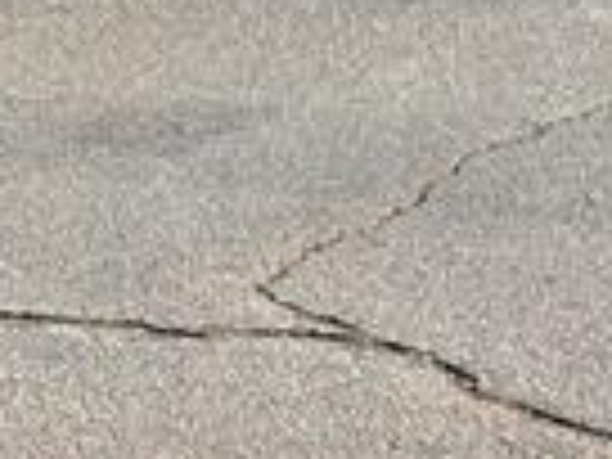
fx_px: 3996
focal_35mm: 226
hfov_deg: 8.7
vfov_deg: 6.3
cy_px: -562
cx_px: -126
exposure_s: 1/2045
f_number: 1.78
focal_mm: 6.76
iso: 64
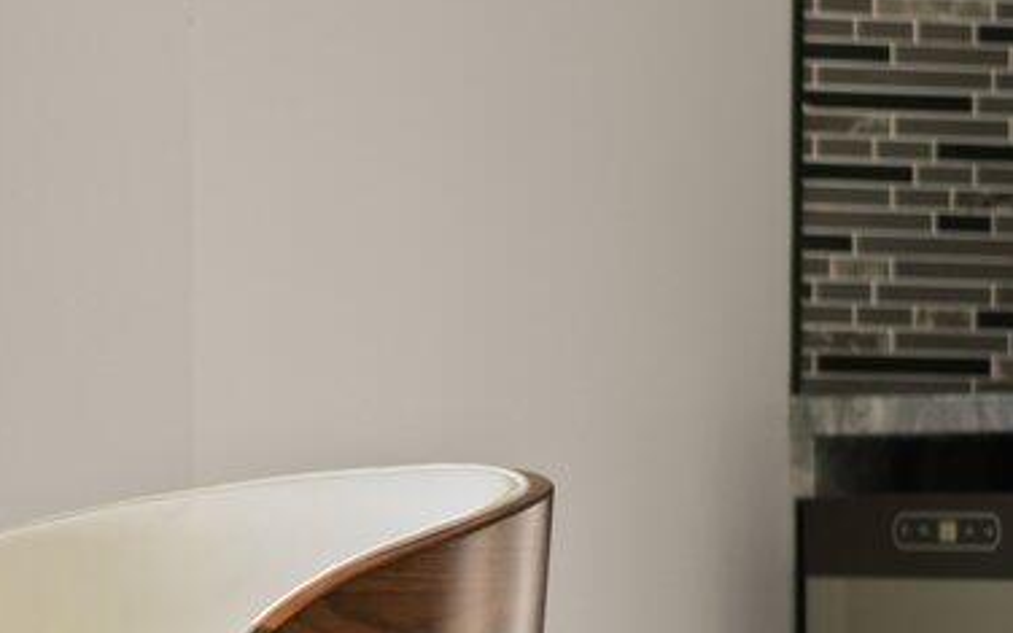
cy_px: 621
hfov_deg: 6.7
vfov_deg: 4.3
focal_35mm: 305
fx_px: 8420
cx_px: -851
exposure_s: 1/200
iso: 100
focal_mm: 55
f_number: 2.2
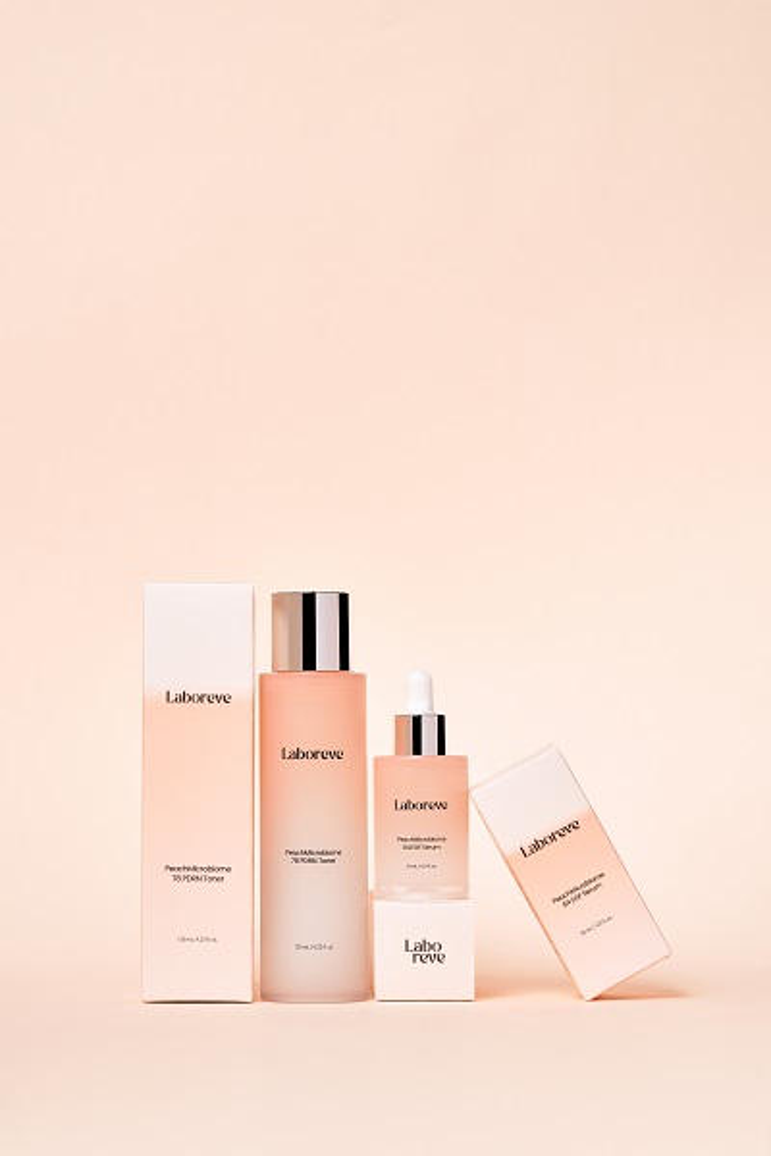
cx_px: 386
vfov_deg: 22.6
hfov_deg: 15.2
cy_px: 578
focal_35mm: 90
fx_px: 2891
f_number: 13
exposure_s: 1/50
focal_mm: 90
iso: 250
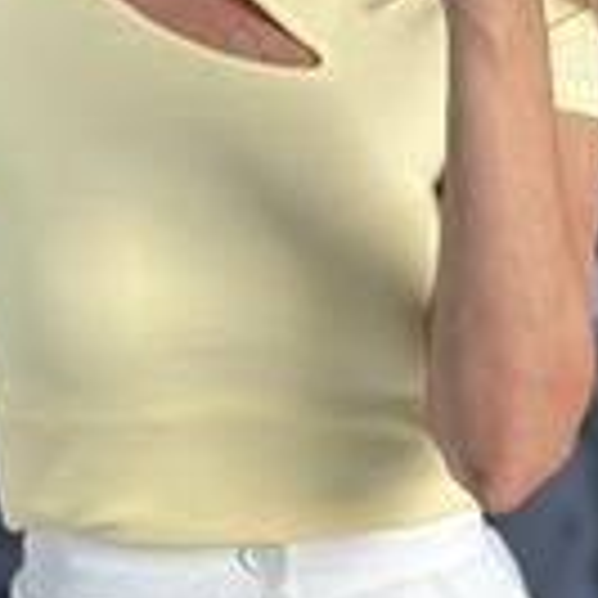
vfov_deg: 10.8
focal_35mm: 161
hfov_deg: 10.8
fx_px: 3147
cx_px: 144
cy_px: 211
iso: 80
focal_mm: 6.86
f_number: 1.78
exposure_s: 1/137
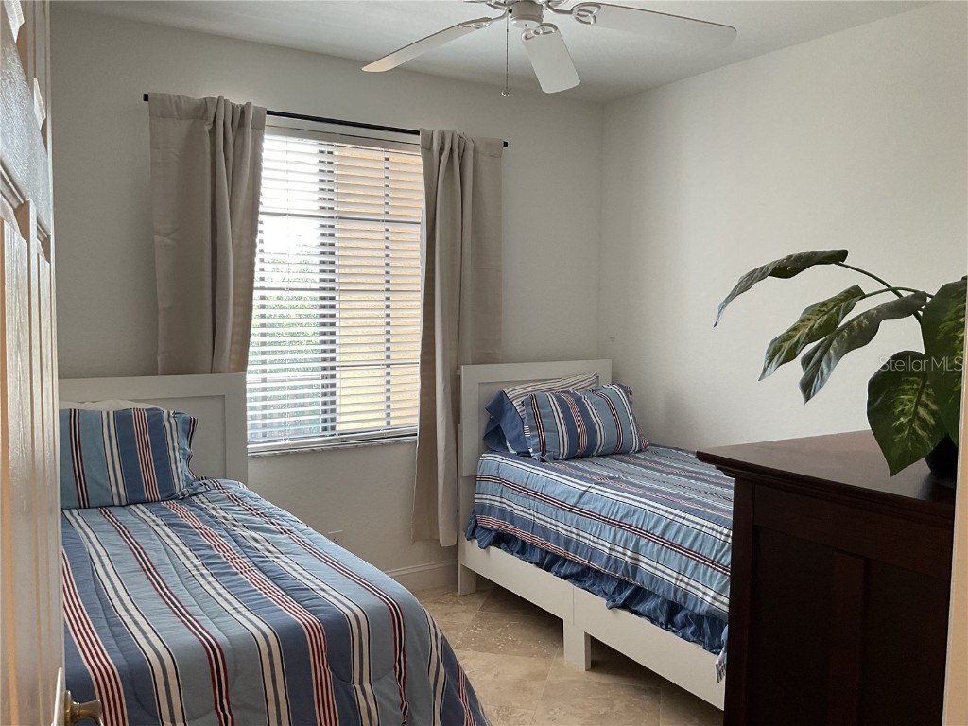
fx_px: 811
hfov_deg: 61.7
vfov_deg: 48.2
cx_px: 484
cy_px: 363
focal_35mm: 29
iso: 50
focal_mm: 3
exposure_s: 1/60
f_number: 1.8
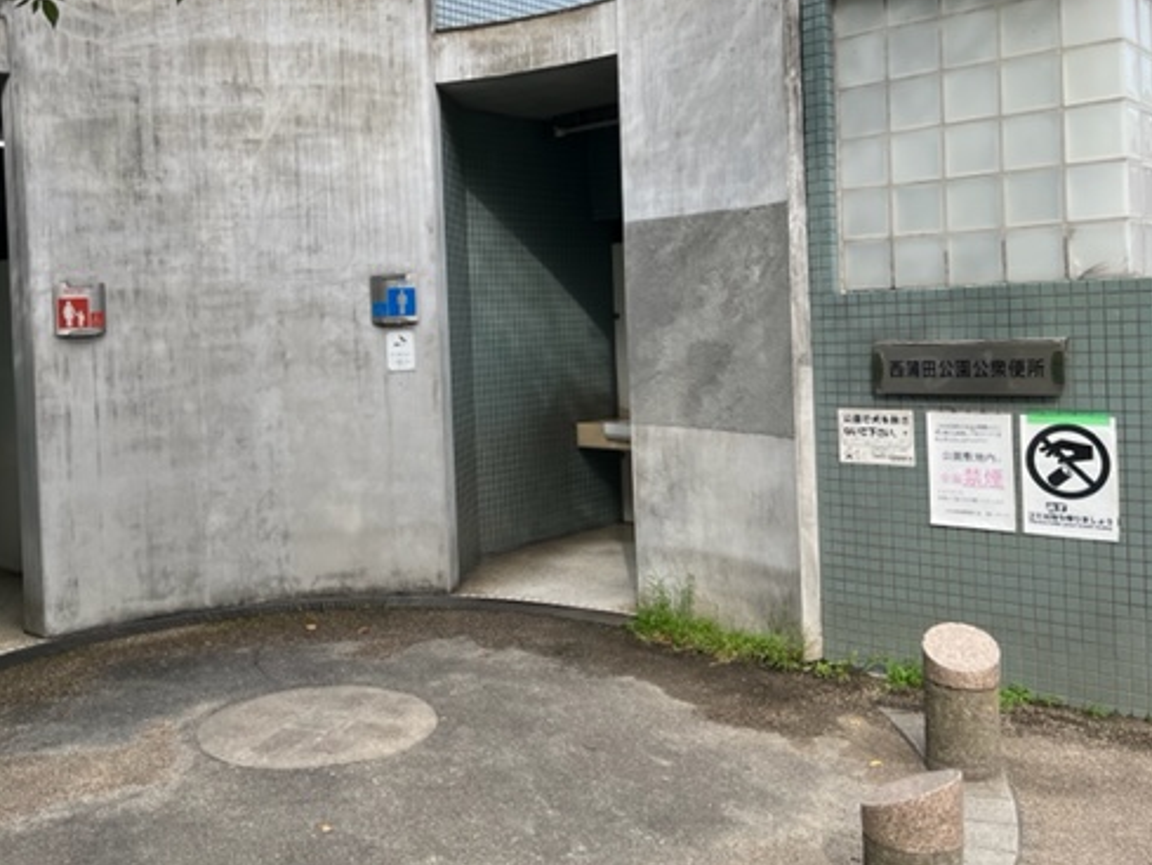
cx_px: 448
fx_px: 1132
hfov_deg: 53.5
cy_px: 339
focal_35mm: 34
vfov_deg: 41.6
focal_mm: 5.1
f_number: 1.6
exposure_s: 1/906
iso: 50
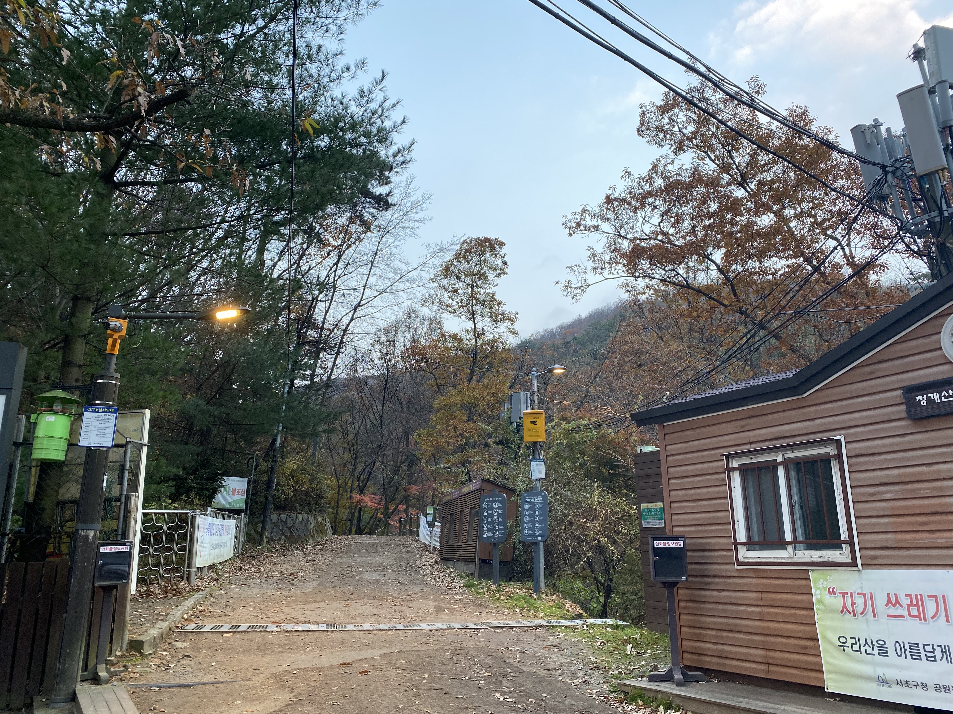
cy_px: 357
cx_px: 476
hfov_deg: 67.3
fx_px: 716
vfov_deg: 53.1
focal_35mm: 26
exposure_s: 1/120
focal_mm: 4.25
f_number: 1.8
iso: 80
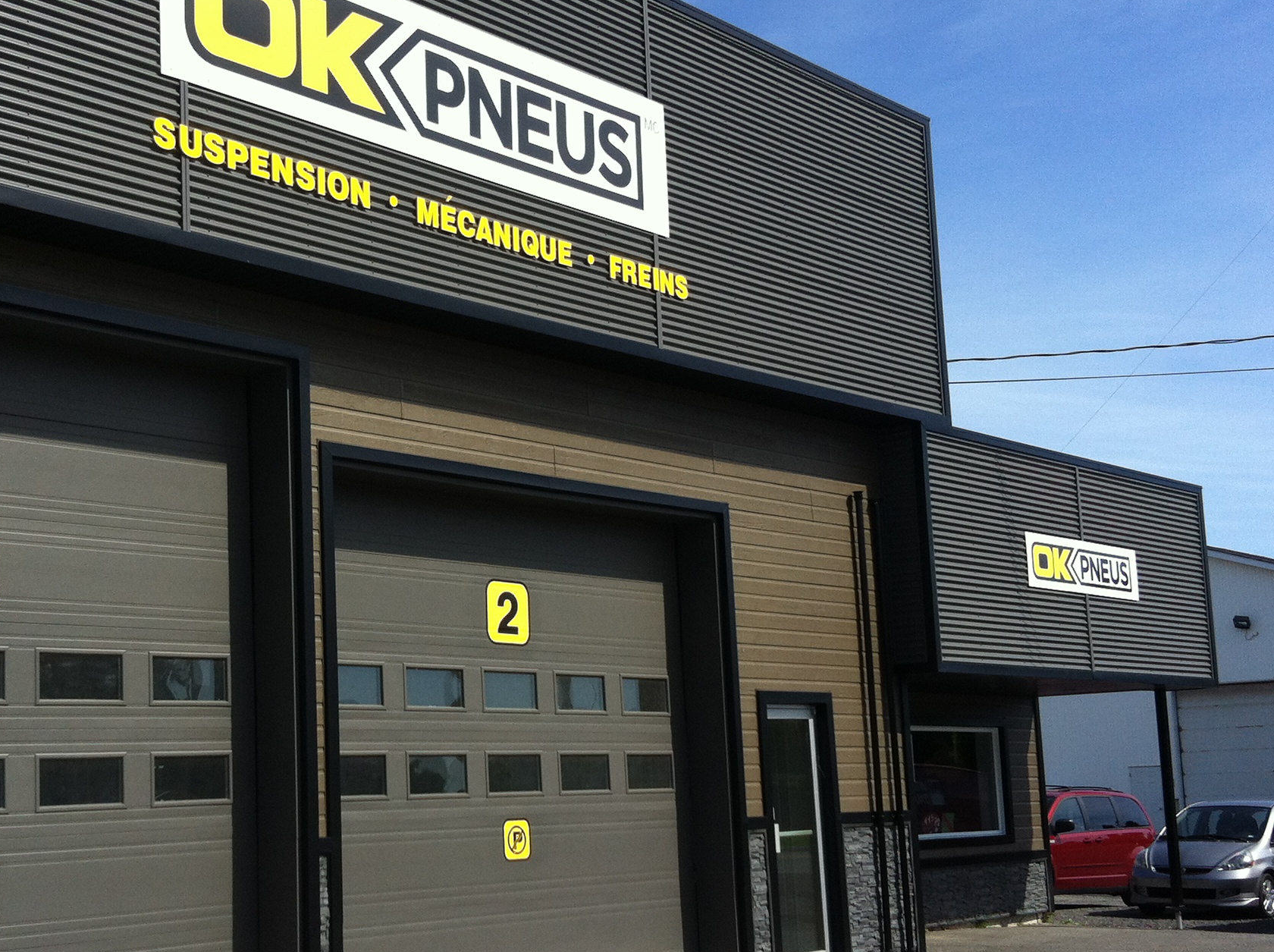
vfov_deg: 26.9
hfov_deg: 35.3
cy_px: 548
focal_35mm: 54
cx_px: 440
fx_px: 1985
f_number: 2.8
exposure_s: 1/1257
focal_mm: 3.85
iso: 80
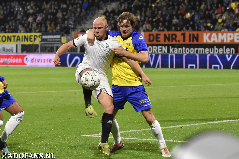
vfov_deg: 12.2
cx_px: 120
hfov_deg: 18.2
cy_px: 80
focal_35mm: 112
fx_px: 747
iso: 2500
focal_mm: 75
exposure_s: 1/640
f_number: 2.8
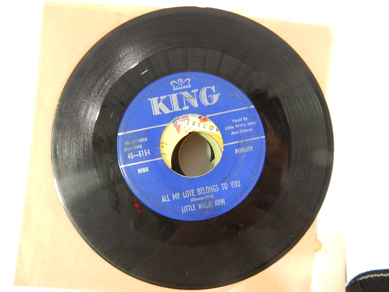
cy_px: 146
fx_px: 247
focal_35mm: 22
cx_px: 194
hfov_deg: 76.4
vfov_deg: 61.1
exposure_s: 1/20
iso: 400
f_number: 3
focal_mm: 4
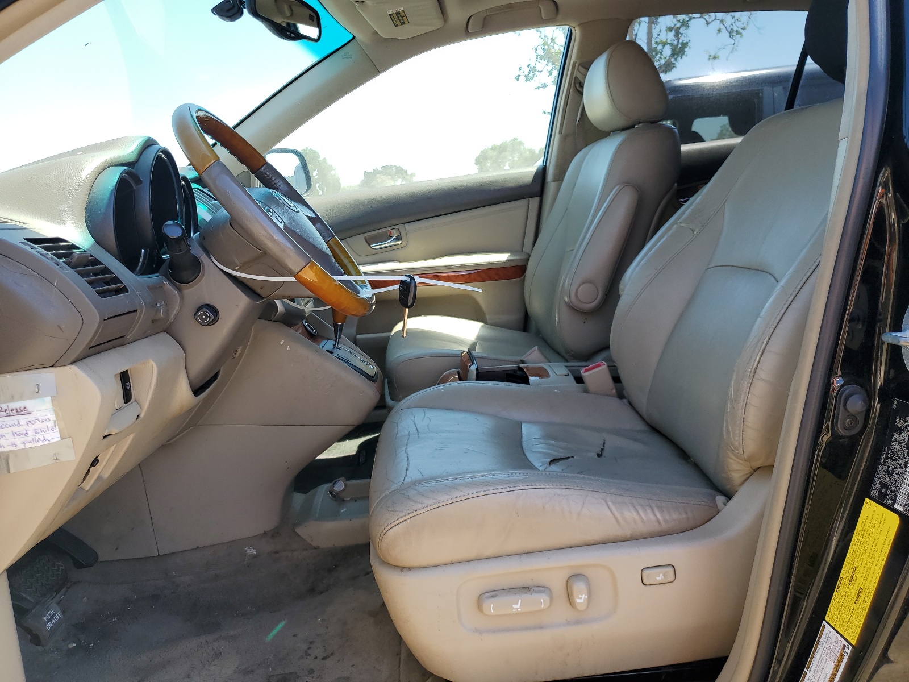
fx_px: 683
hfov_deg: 67.3
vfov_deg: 53.1
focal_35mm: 26
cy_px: 341
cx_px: 454
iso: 50
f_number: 1.5
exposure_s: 1/556
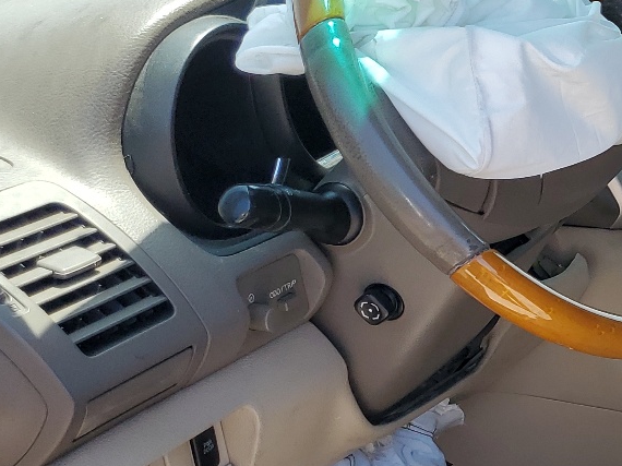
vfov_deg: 19.9
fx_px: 1311
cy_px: 373
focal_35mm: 73
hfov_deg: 23.7
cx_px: 798
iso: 50
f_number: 1.5
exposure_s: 1/833
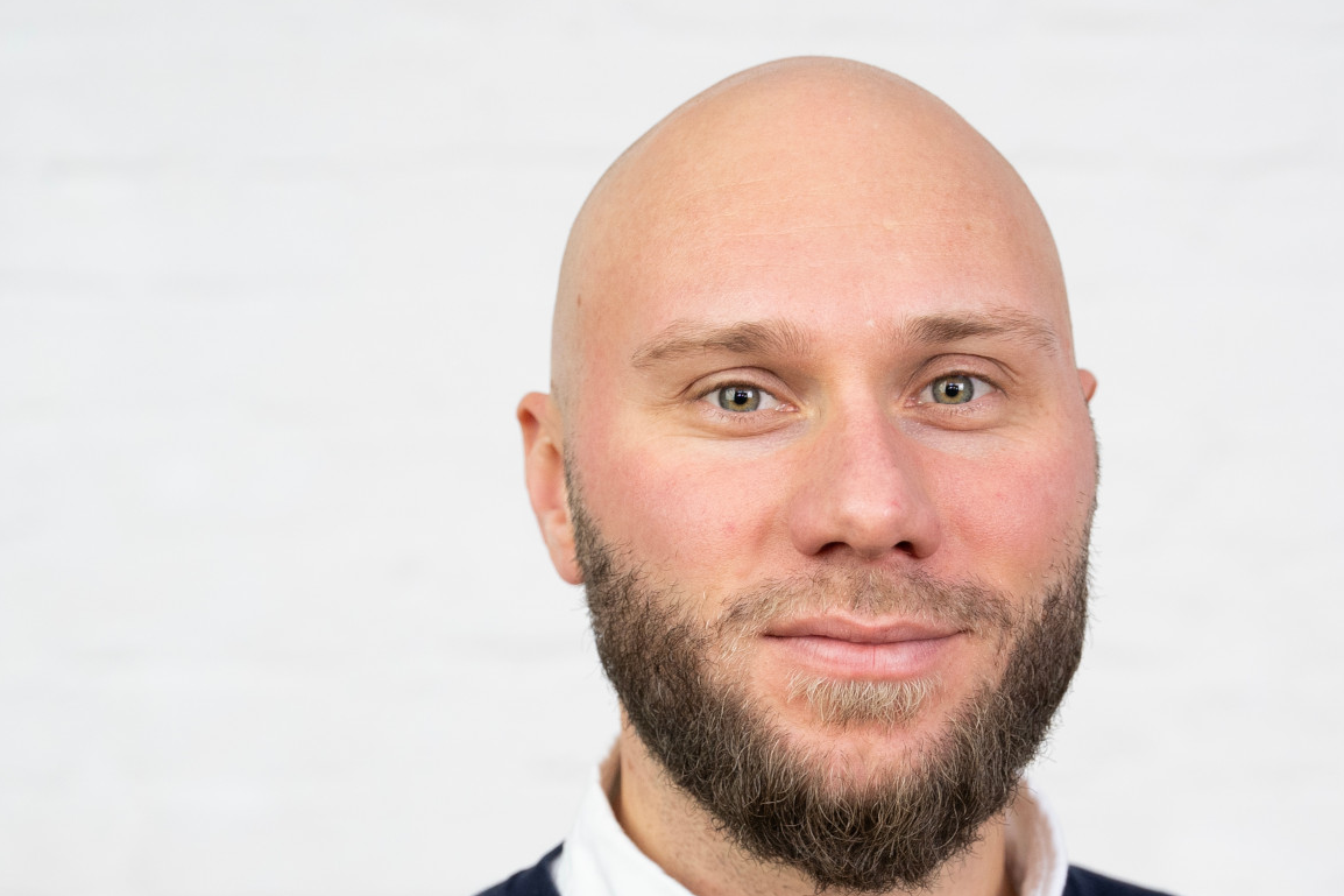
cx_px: 860
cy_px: 530
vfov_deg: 20.6
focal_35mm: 66
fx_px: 2460
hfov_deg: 30.4
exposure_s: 1/80
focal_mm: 50.7
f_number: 2.8
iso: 320
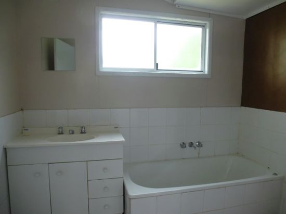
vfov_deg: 56.8
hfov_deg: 71.6
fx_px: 198
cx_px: 143
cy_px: 107
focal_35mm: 24
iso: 160
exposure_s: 1/60
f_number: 3.3
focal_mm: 4.3
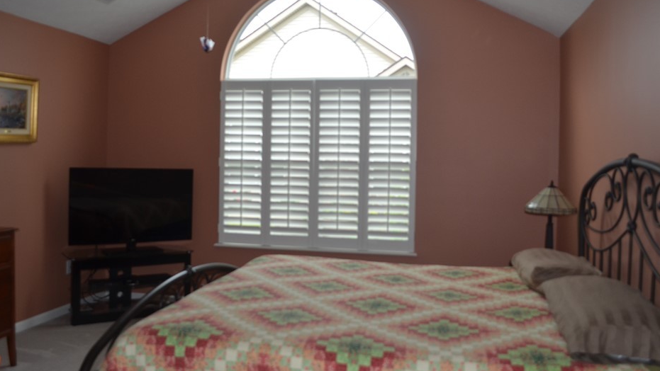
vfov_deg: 35.6
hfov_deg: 59.5
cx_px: 322
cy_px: 155
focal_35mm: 33
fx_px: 578
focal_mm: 18
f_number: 3.5
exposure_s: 1/125
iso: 320
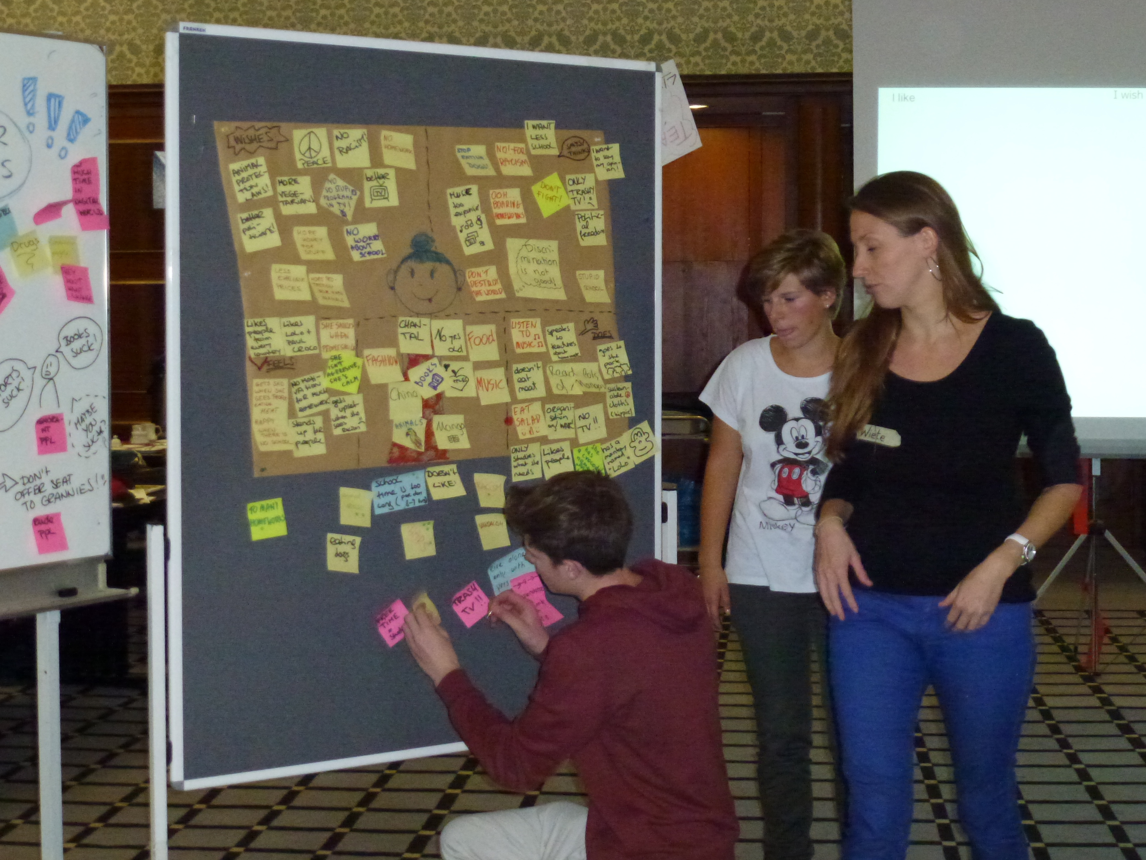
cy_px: 425
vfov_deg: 23.3
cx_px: 584
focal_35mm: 63
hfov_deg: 30.7
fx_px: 2086
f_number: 4.5
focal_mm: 10.9
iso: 1000
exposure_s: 1/60
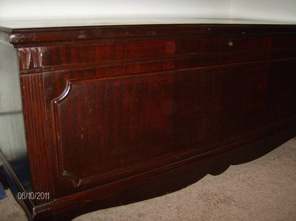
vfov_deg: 39.5
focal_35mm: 36
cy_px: 110
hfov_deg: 51.5
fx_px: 307
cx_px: 148
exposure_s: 1/60
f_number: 2.8
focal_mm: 6
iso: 200
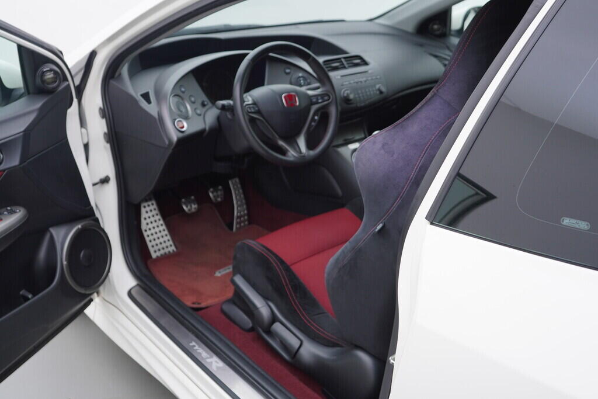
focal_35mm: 36
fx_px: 598
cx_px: 299
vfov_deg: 36.9
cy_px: 200
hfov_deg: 53.1
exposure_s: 1/60
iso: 125
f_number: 3.5
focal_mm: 24
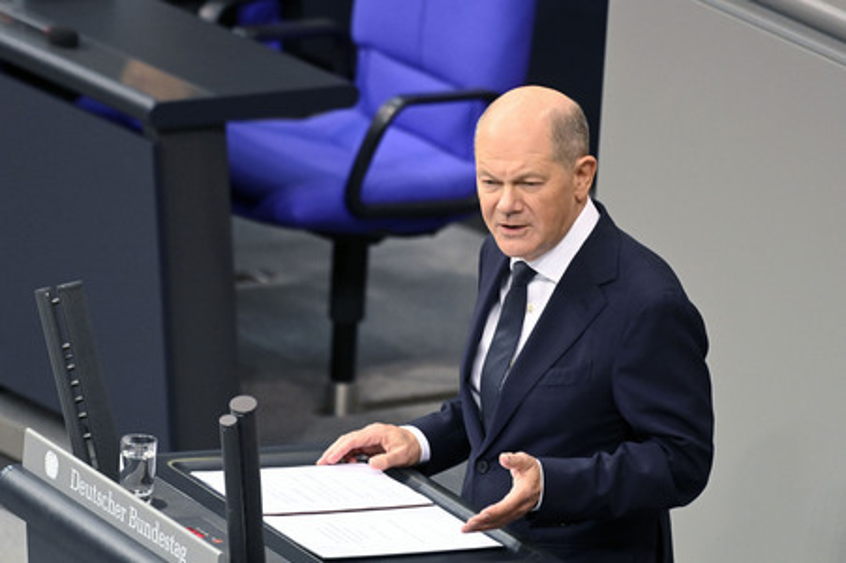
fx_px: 8454
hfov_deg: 5.7
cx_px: 423
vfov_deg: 3.8
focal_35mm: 360
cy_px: 282
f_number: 5.6
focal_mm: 360
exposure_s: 1/320
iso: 10000
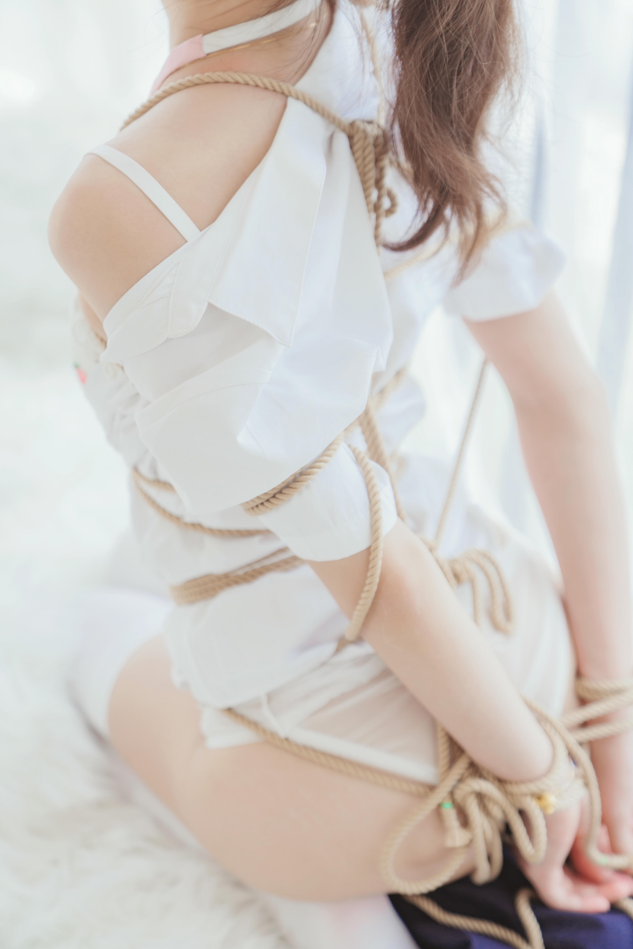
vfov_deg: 33.4
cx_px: 316
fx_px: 1582
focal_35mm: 60
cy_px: 474
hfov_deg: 22.6
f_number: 2.8
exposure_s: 1/160
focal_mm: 60
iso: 250
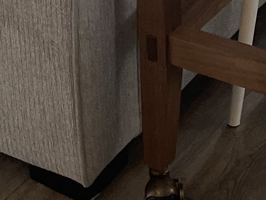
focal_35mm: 172
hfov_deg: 11.5
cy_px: -389
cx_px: 212
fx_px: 1322
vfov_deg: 7.6
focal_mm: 4.2
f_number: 1.6
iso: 50
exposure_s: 1/120
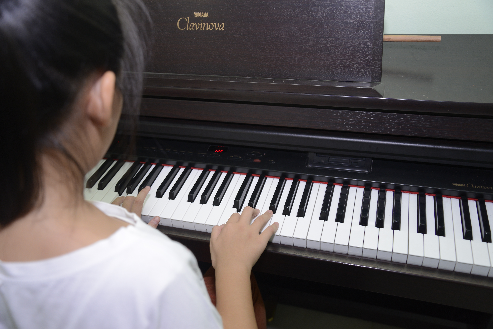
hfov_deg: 58.7
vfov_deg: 41.1
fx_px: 438
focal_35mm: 32
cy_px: 164
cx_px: 246
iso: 640
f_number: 4
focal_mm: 32
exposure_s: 1/60
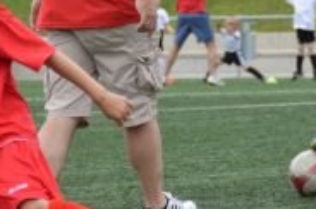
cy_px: 133
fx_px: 3864
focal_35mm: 441
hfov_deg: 4.7
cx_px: 103
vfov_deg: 3.1
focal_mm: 90
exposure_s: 1/1250
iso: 400
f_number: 5.3
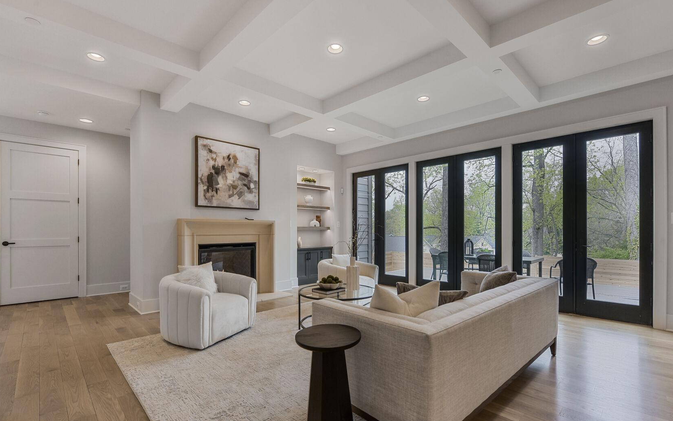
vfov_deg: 67.8
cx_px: 339
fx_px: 312
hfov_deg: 94.4
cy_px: 231
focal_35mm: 17
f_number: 8
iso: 200
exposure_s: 1/13
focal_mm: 16
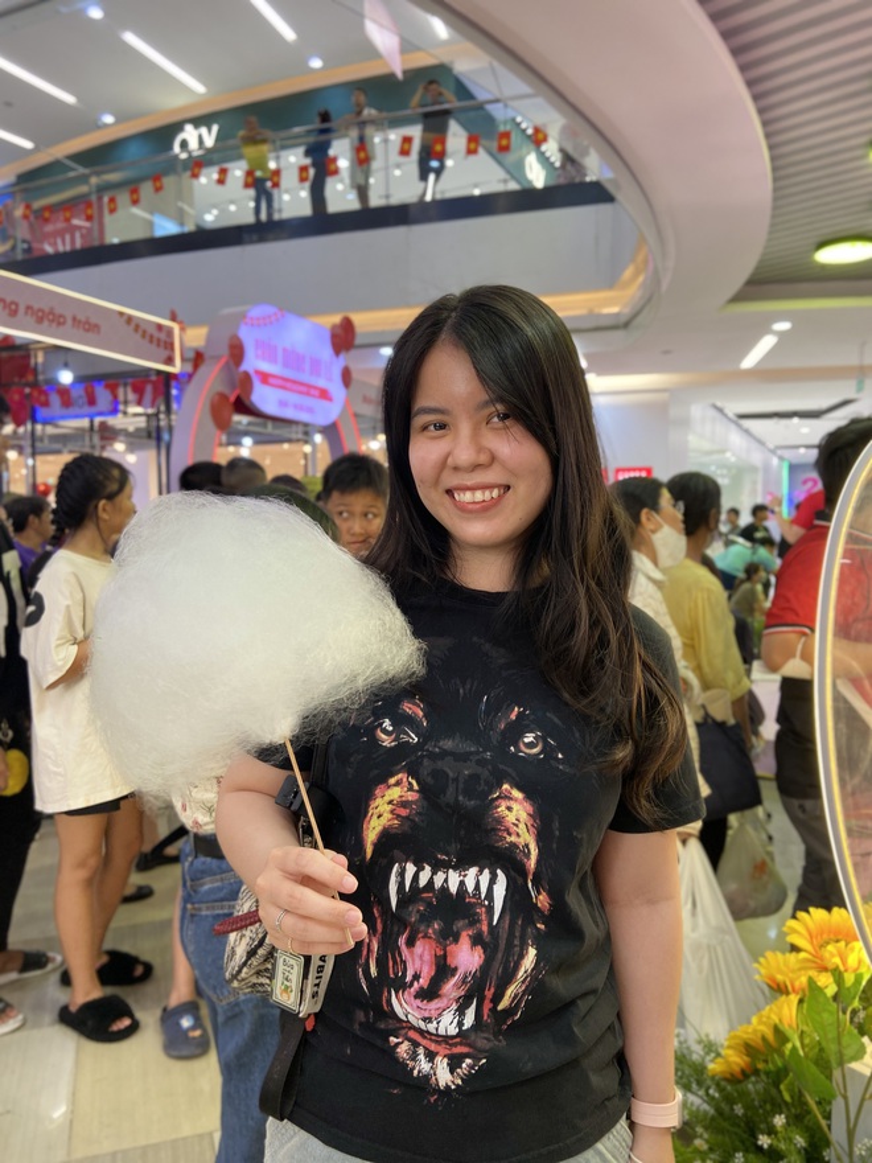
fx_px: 873
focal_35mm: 26
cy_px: 582
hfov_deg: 53.1
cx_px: 436
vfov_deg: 67.3
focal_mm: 4.25
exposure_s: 1/50
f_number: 1.8
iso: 80
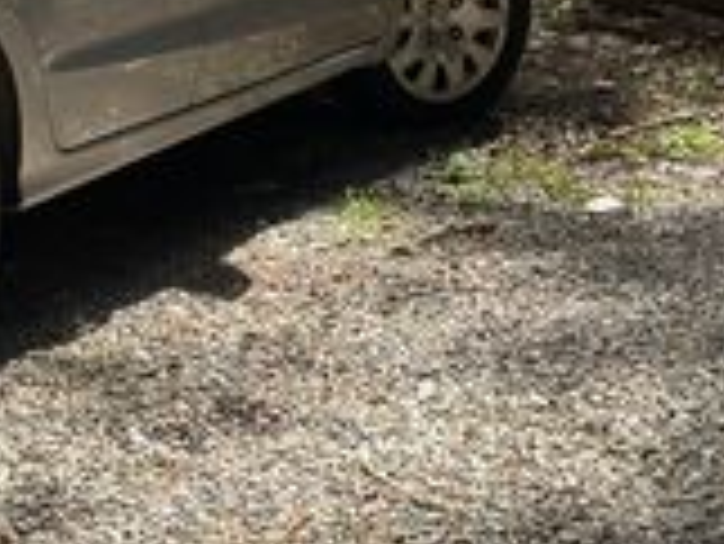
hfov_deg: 13.6
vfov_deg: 10.4
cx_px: -220
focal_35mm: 140
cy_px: -139
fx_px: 2930
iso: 64
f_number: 1.78
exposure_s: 1/1000
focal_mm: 6.86
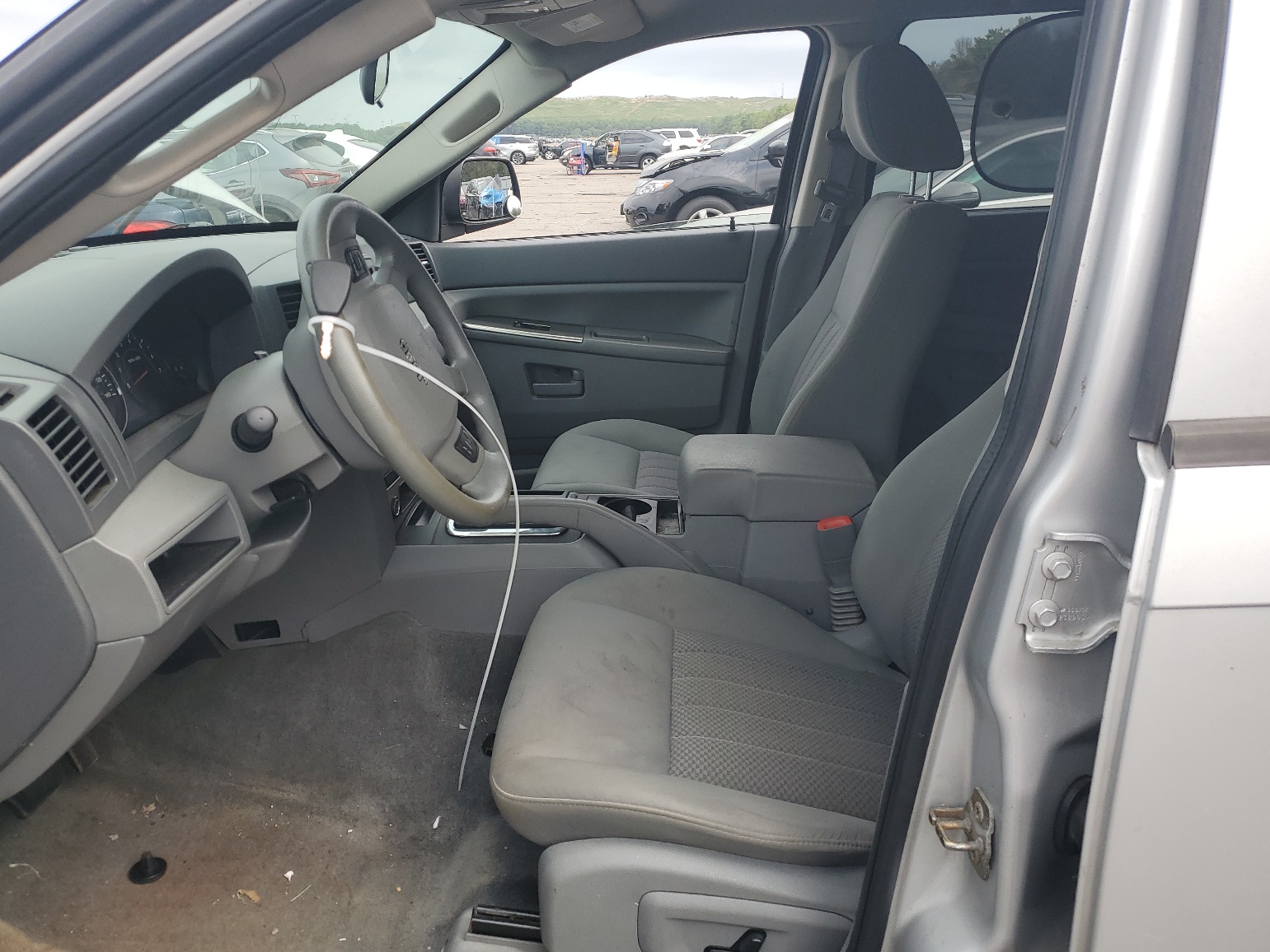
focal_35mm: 27
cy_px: 492
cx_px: 633
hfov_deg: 65.3
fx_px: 991
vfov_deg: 51.4
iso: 50
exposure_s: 1/1250
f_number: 1.5
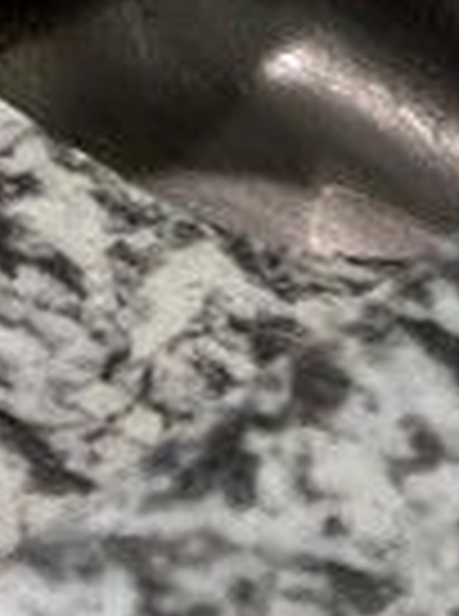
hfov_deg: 7.4
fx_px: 3464
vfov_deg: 7.8
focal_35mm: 195
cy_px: -1596
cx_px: -346
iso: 64
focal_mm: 5.7
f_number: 1.5
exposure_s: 1/120
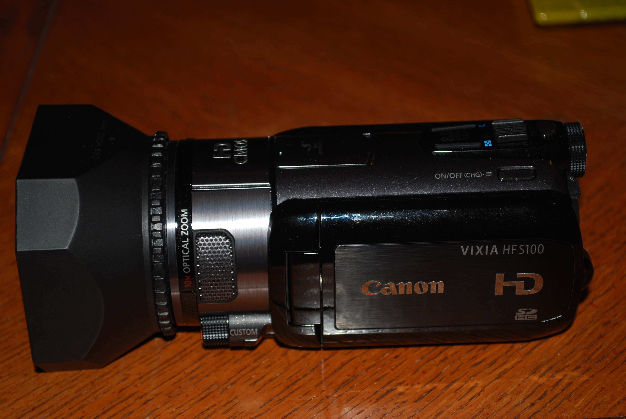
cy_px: 210
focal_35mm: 82
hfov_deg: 24.6
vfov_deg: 16.6
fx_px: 1436
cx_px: 313
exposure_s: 1/60
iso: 200
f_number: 5.6
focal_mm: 55
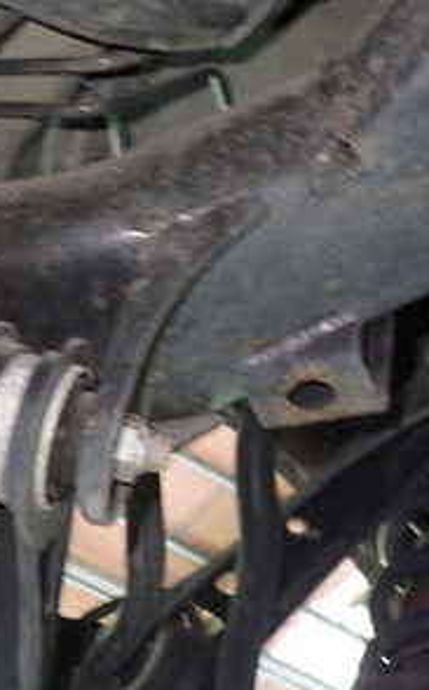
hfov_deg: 19.8
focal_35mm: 65
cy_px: 265
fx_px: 1220
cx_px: 314
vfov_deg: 31.4
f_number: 2.3
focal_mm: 5.4
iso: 800
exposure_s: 1/13
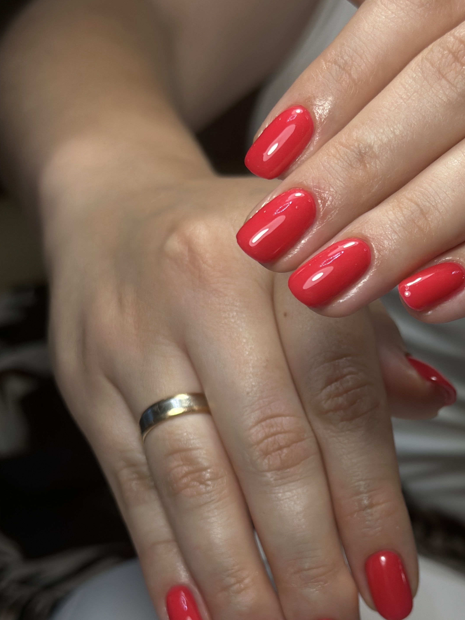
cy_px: 400
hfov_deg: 21.5
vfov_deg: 28.4
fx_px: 1218
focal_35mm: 68
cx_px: 320
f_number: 1.78
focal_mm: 6.86
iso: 80
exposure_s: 1/791
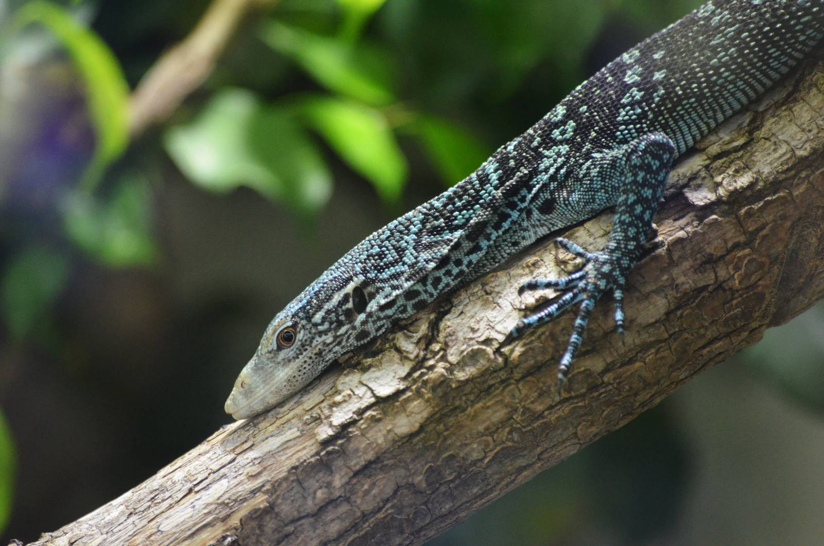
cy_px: 273
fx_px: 6682
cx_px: 412
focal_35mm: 292
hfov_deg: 7.1
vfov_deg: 4.7
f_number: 4.8
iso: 2500
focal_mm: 195
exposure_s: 1/400
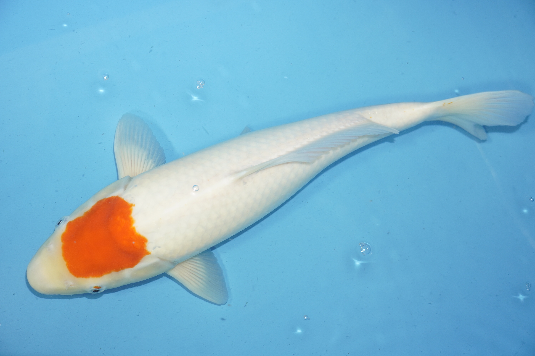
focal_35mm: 57
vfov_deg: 23.7
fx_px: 846
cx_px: 268
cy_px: 178
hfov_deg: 35.1
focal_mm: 38
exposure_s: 1/160
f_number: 4.5
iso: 640
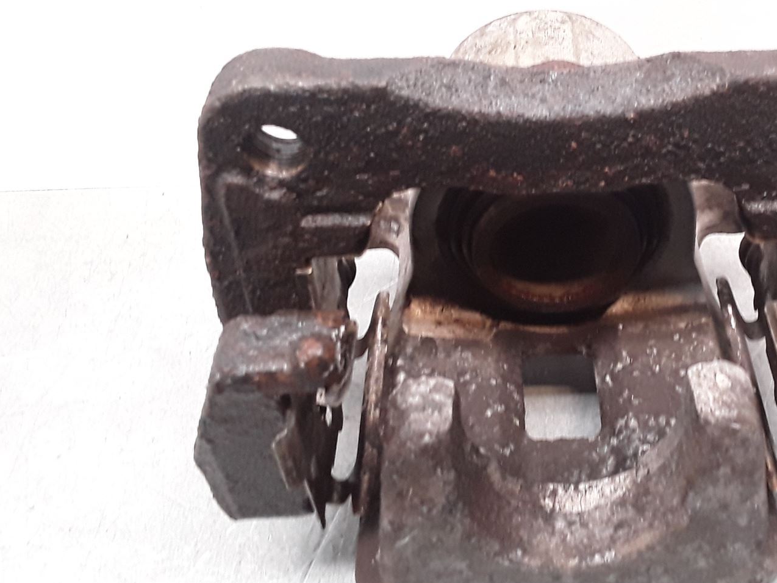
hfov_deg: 40.8
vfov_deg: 32.2
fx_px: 1010
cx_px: 585
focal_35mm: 45
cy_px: 260
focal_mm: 2.91
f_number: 1.9
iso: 125
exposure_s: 1/50
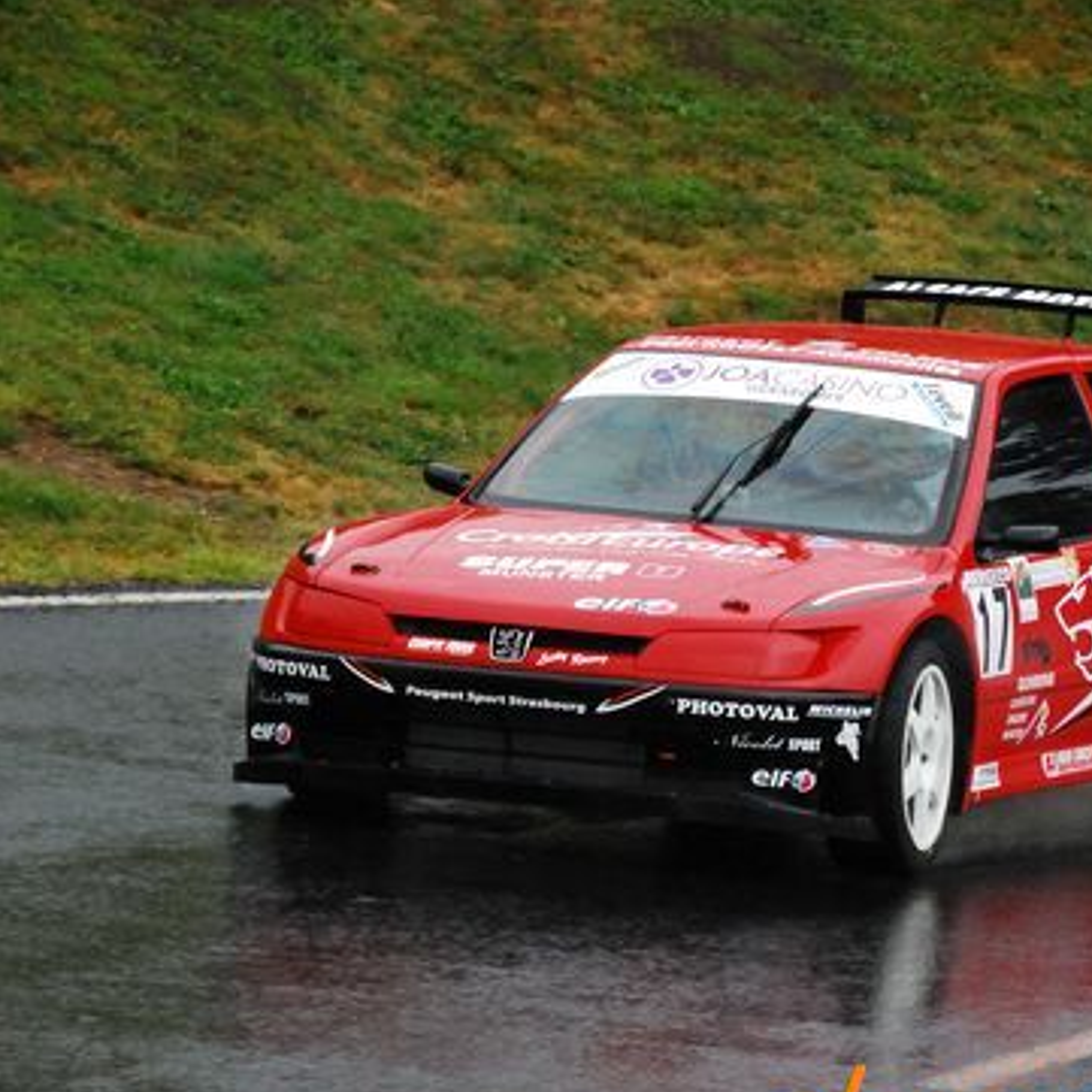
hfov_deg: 4.3
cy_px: 543
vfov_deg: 4.3
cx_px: 670
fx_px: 14526
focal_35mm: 407
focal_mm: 180
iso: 1600
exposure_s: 1/800
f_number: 6.3
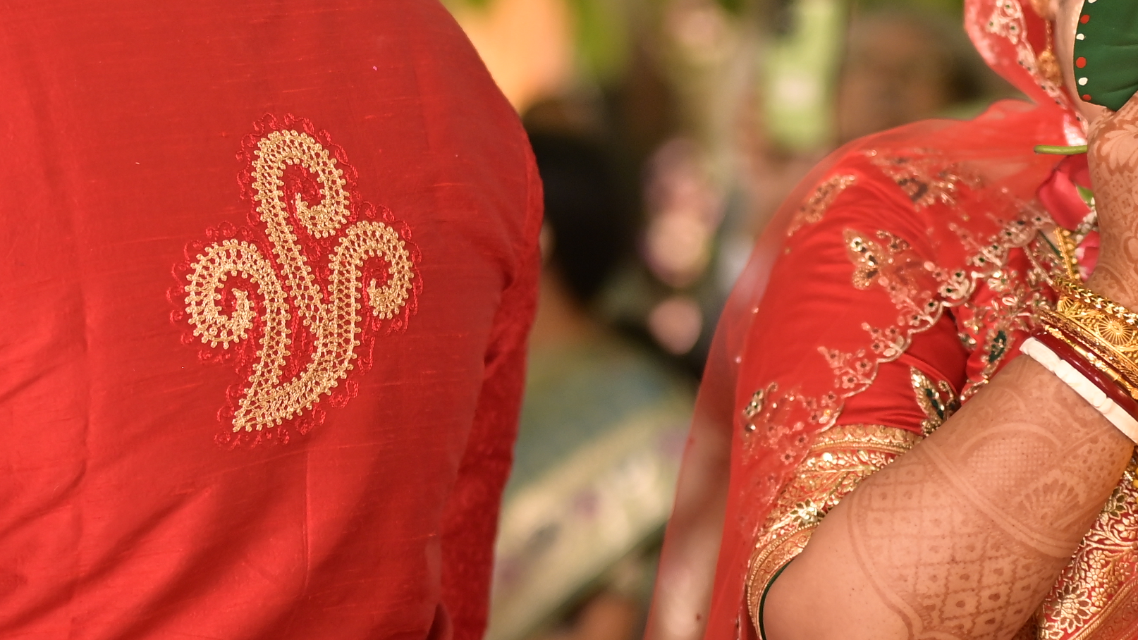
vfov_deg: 8.2
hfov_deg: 14.6
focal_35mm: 147
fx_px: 4436
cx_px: 449
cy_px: 71
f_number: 1.6
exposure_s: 1/400
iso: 640
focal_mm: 50
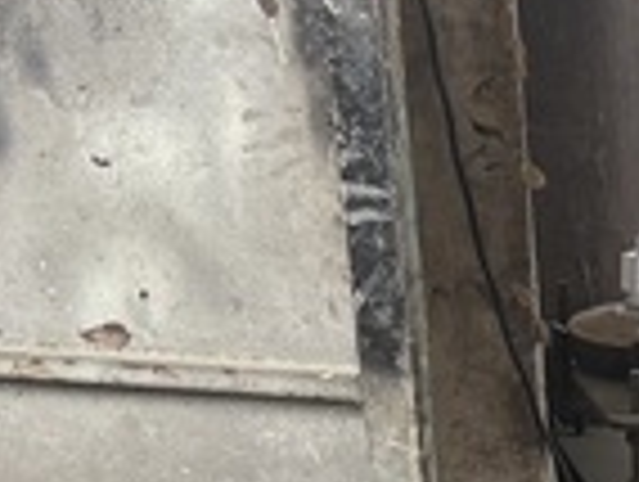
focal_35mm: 146
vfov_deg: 10.0
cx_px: 1773
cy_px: 635
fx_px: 2700
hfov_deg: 10.5
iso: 80
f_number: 1.6
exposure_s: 1/121
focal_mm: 5.96
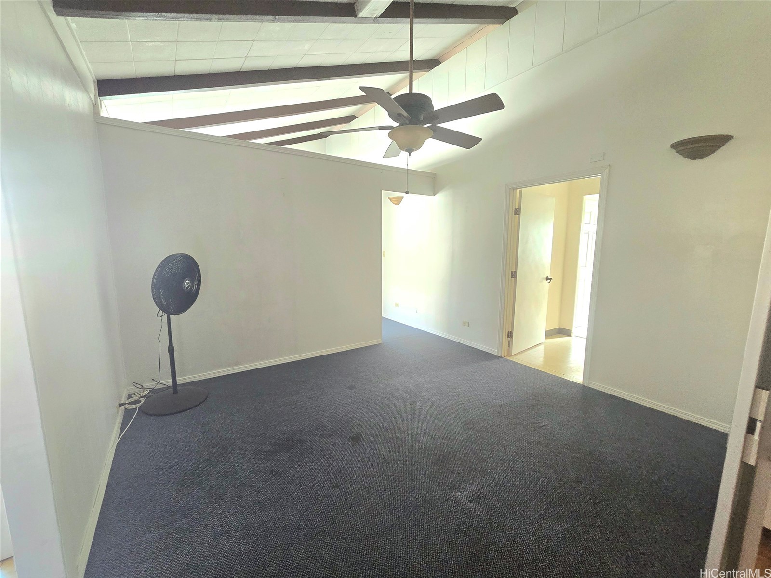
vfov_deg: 89.9
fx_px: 290
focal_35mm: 13
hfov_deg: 106.2
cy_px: 289
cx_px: 386
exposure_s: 1/101
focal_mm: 2.2
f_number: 2.2
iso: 250
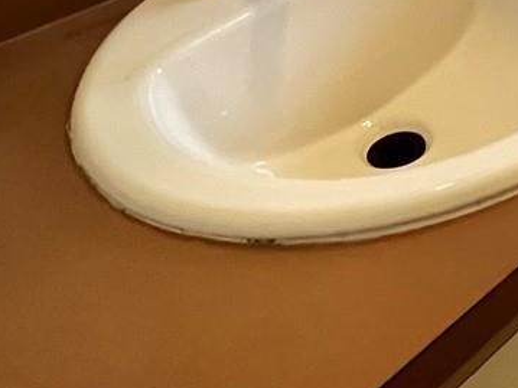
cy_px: -190
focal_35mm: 58
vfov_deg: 21.3
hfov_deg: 25.2
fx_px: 868
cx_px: 779
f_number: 1.8
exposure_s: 1/60
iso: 800
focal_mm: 1.57
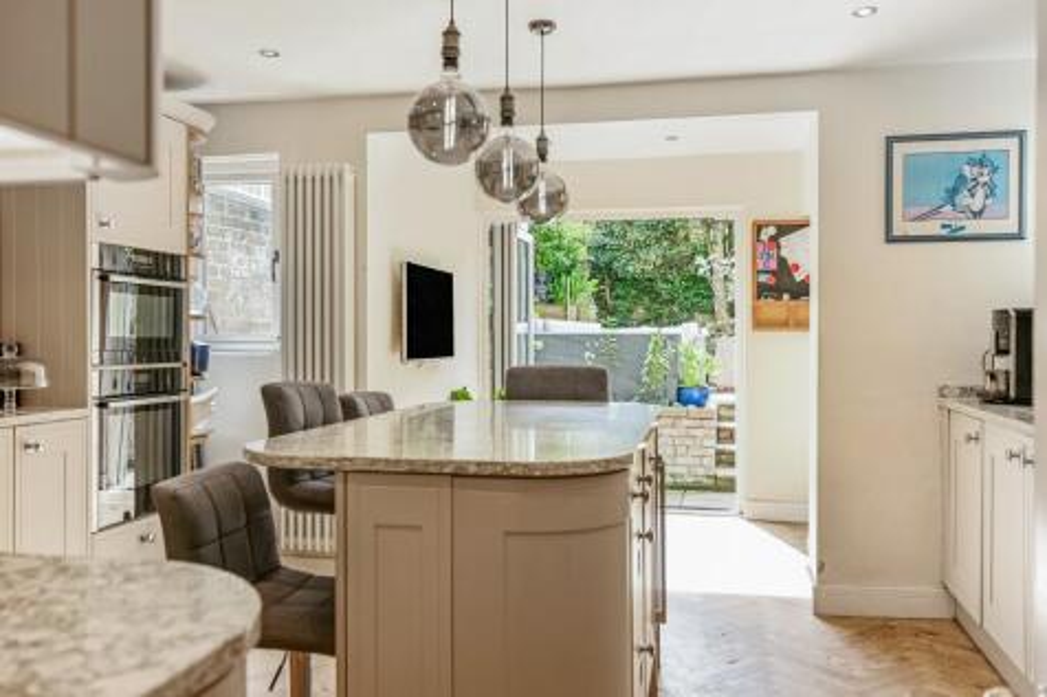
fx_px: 872
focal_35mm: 30
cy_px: 348
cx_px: 524
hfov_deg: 61.9
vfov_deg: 43.6
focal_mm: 30
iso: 100
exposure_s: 1/40
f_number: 4
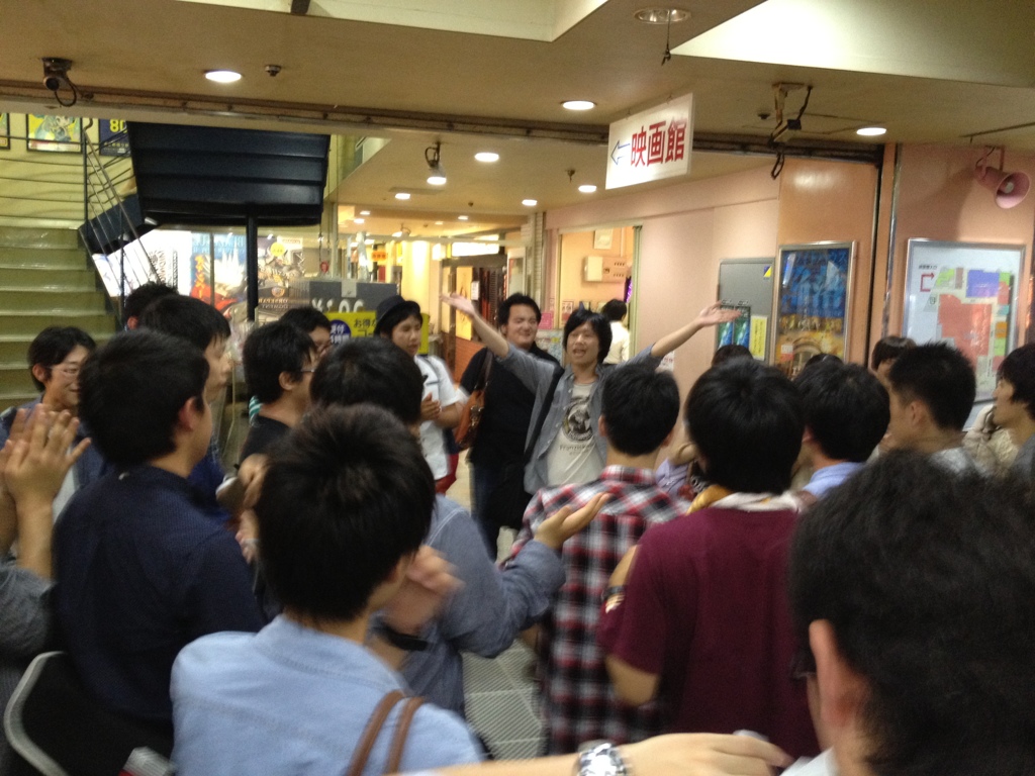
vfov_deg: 40.7
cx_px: 518
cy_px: 388
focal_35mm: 35
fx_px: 1046
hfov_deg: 52.6
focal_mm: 4.28
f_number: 2.4
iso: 250
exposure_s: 1/20
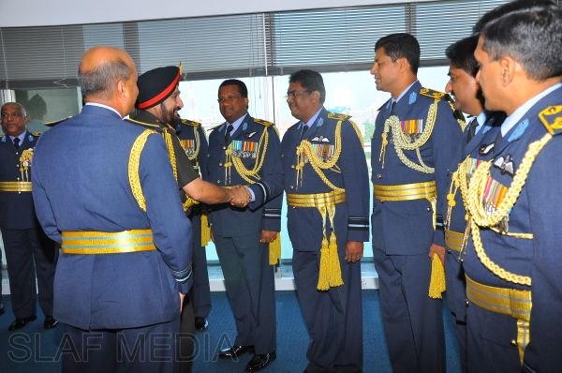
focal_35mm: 38
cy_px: 186
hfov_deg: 51.4
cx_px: 281
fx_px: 584
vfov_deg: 35.4
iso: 320
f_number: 6.3
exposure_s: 1/125
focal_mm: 25
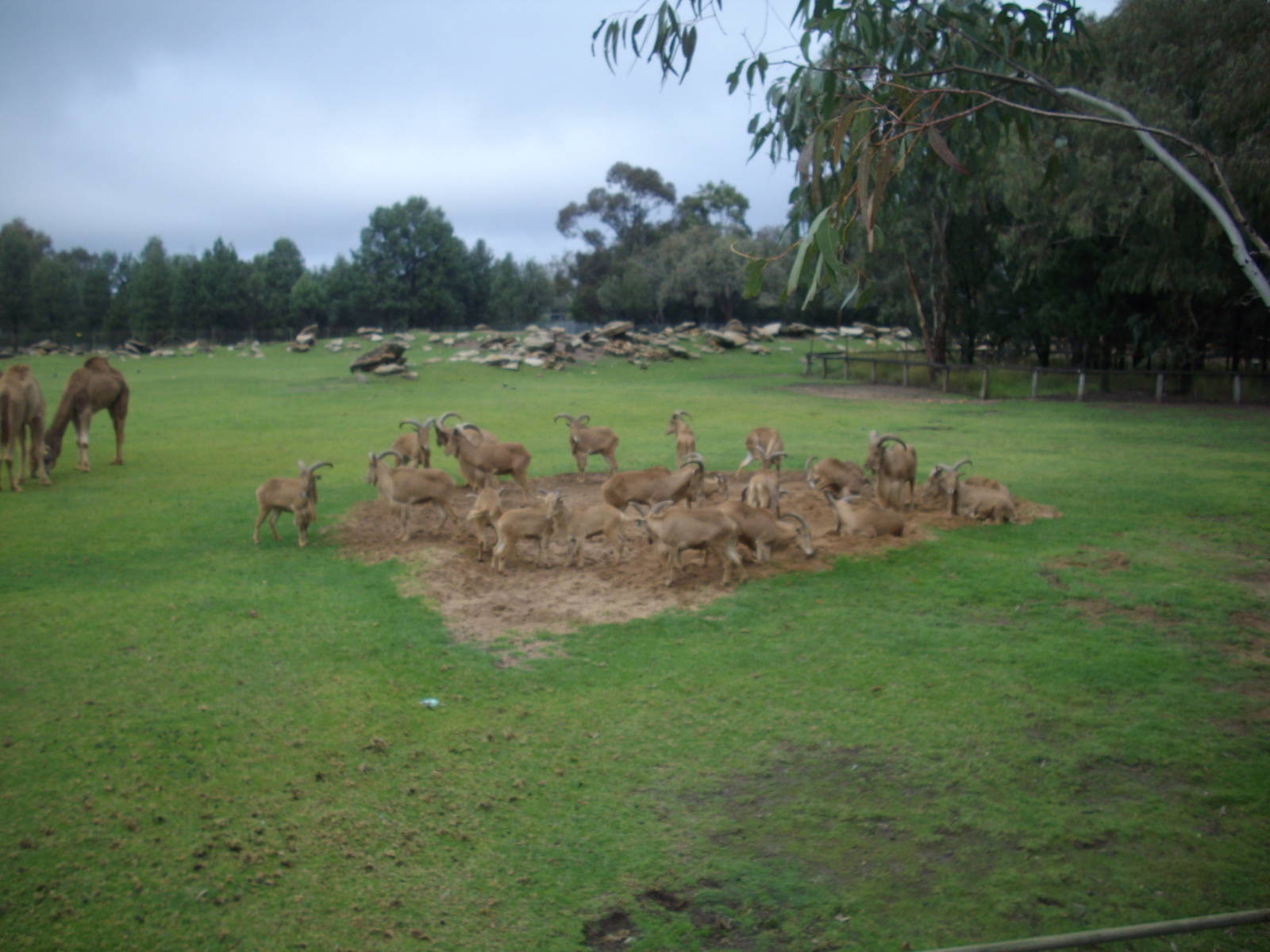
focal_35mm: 37
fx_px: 1357
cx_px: 635
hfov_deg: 50.1
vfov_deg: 38.7
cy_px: 476
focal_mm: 6.2
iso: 80
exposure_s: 1/250
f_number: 2.8
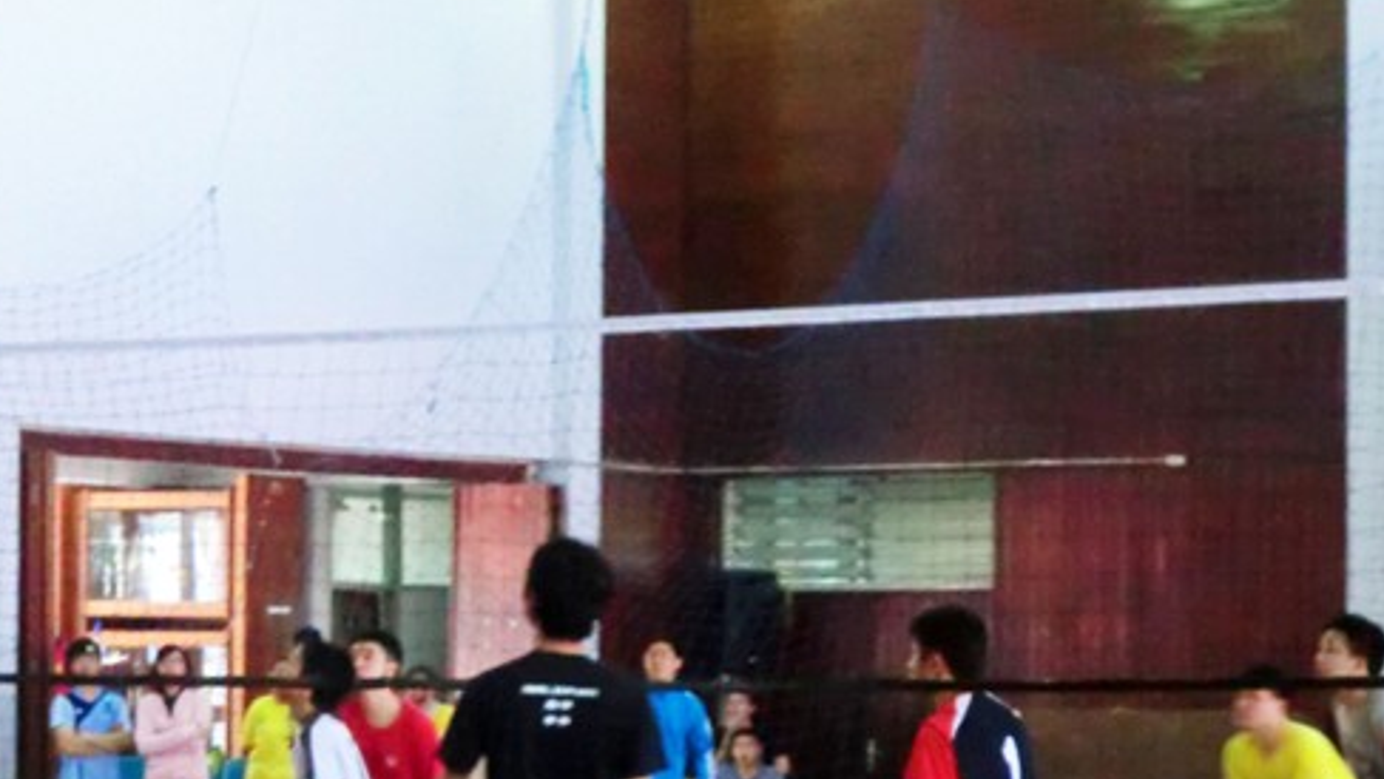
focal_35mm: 131
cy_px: 573
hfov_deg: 16.2
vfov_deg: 9.2
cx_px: 190
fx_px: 4808
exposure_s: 1/20
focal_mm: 11.7
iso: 800
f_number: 5.3
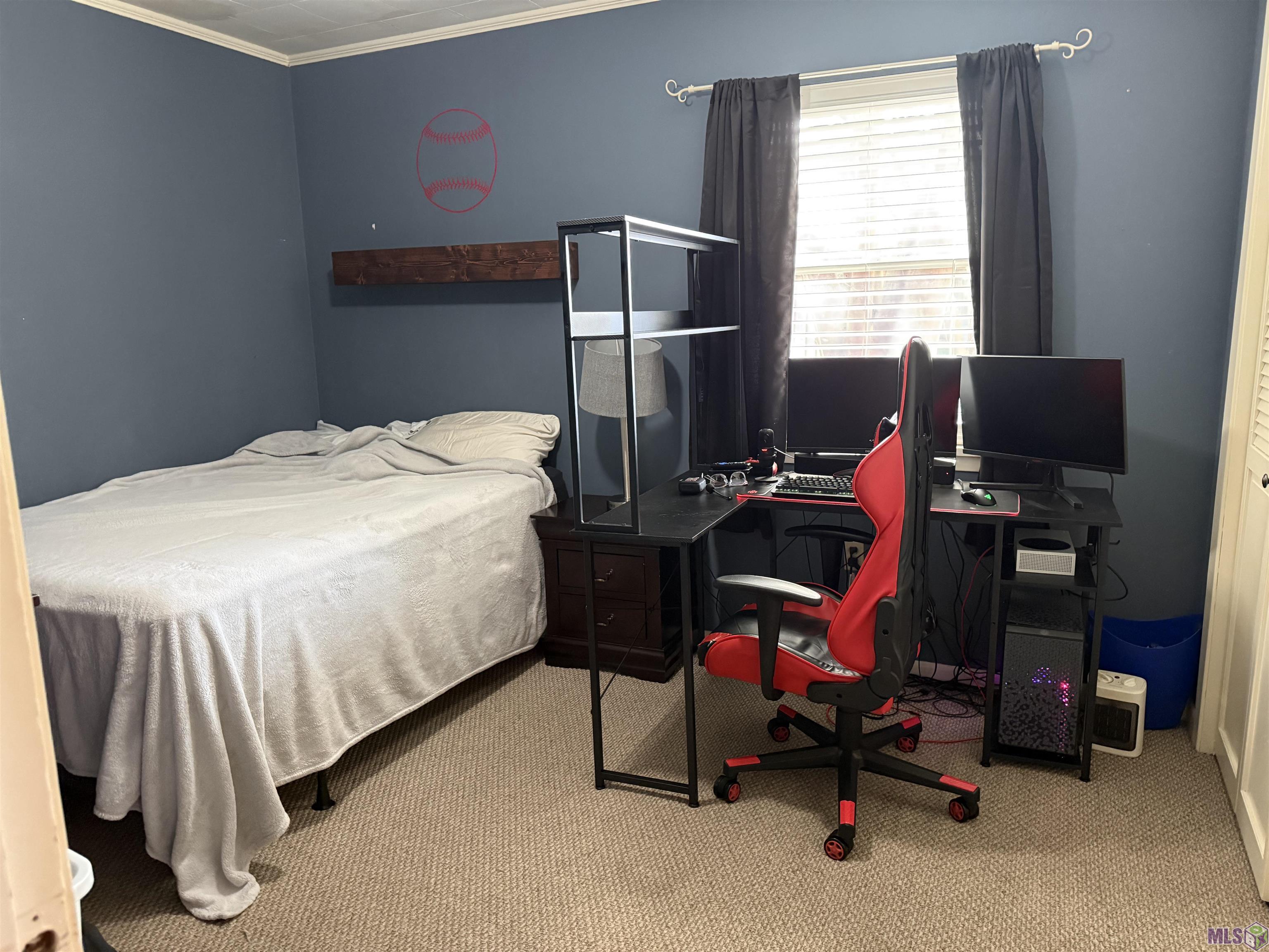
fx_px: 880
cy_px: 476
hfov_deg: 71.6
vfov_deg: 56.8
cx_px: 634
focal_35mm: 24
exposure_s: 1/40
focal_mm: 6.76
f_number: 1.78
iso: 640
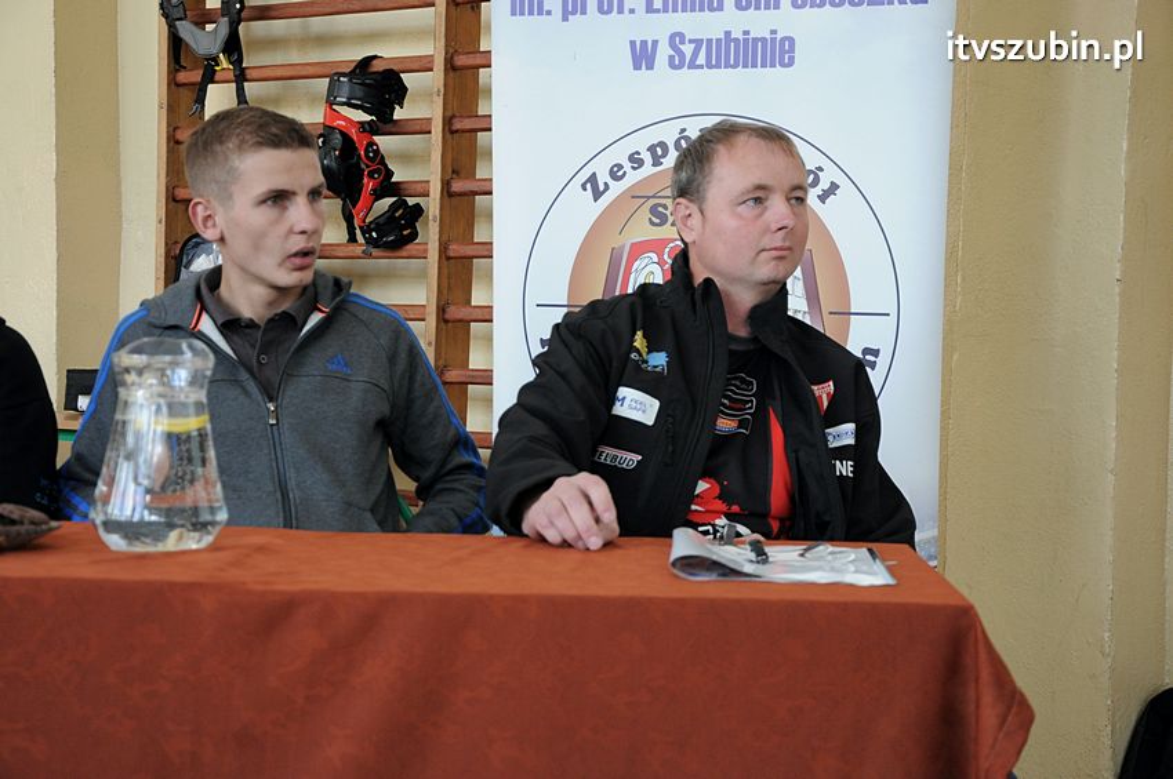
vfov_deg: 20.1
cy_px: 390
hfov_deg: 29.9
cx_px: 586
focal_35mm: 68
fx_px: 2197
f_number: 5
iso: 800
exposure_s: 1/80
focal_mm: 45
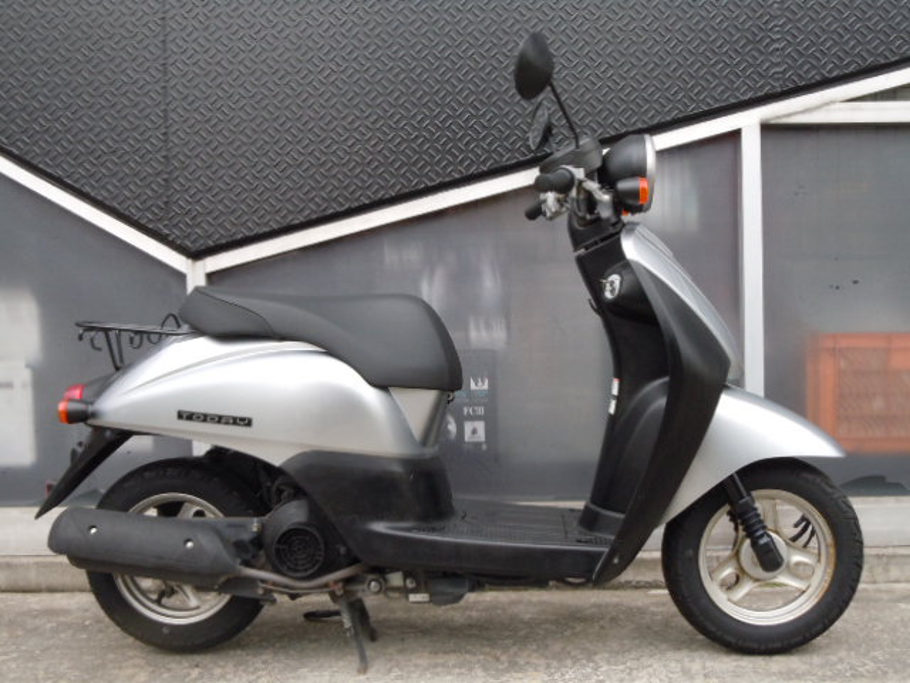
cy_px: 342
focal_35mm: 45
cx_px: 455
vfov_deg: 32.2
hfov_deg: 42.1
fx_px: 1183
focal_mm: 8.1
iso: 400
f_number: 4.6
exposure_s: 1/250
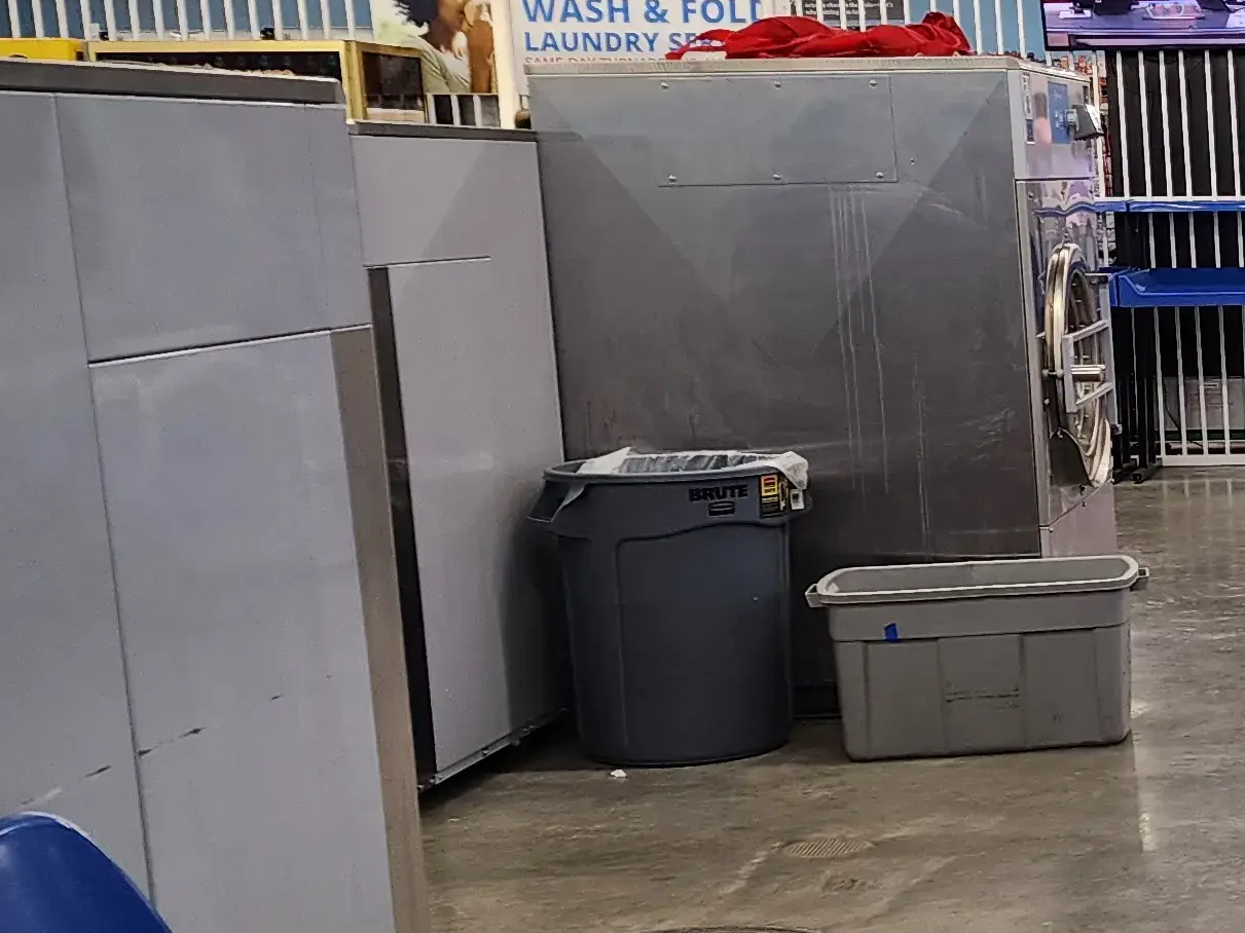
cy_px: 582
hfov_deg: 22.0
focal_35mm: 76
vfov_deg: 19.3
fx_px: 2733
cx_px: 1773
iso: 125
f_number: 1.8
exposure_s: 1/120
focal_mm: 6.4
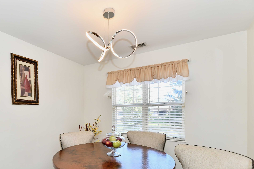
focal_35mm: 20
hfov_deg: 82.6
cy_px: 117
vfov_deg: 60.1
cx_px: 98
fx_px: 141
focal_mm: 14
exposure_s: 1/125
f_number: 6.3
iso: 640
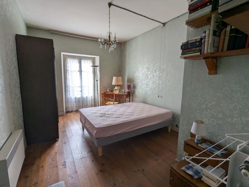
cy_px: 94
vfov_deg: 78.1
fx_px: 115
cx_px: 124
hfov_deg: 94.5
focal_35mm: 16
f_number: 2.2
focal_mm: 2.35
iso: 73
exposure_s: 1/100
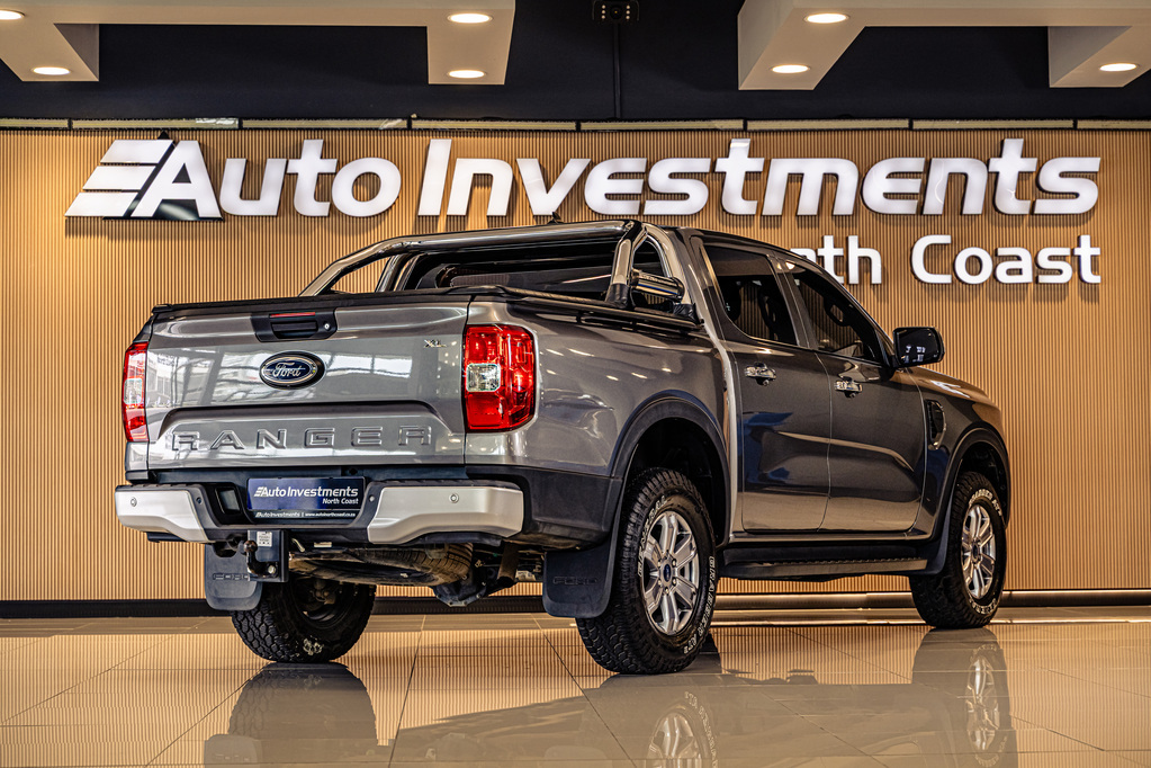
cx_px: 576
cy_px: 384
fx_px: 2398
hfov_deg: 27.0
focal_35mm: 75
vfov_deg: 18.2
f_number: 4.5
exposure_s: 1/125
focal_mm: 75
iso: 500
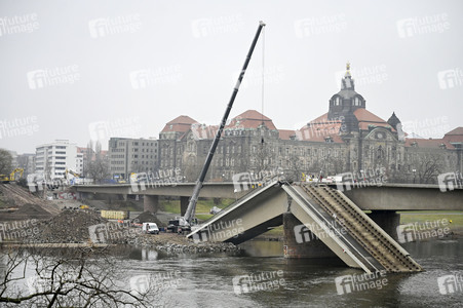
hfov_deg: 28.9
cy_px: 154
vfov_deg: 19.4
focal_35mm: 70
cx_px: 232
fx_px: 900
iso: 3200
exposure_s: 1/8000
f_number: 3.2
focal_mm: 70
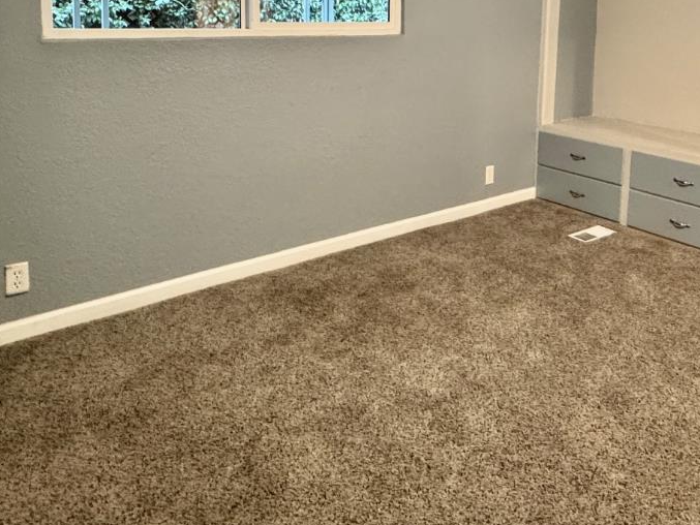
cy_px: 79
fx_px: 627
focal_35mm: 31
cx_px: 454
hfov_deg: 57.3
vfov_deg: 42.6
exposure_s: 1/60
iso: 500
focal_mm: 2.22
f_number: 2.2
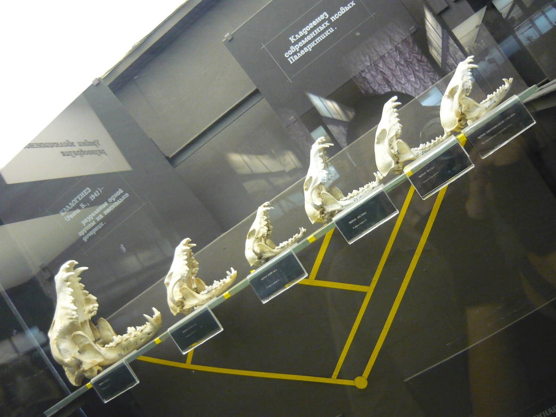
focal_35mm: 33
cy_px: 208
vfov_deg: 42.9
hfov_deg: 55.4
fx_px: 530
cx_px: 278
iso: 400
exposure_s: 1/15
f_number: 2.8
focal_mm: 5.5
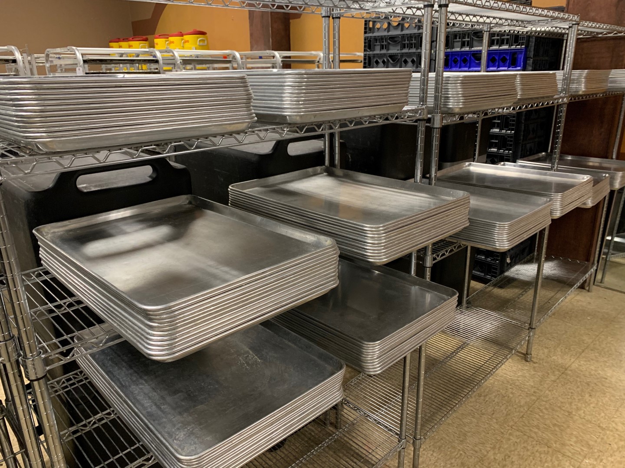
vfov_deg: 53.1
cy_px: 234
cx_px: 312
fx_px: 469
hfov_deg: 67.3
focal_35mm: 26
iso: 320
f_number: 1.8
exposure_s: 1/40
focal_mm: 4.25
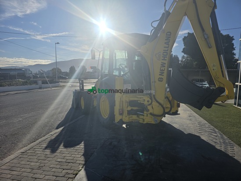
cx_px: 120
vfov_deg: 58.9
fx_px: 160
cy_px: 90
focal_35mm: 23
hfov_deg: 73.9
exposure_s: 1/7944
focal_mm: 6.3
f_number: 1.7
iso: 25
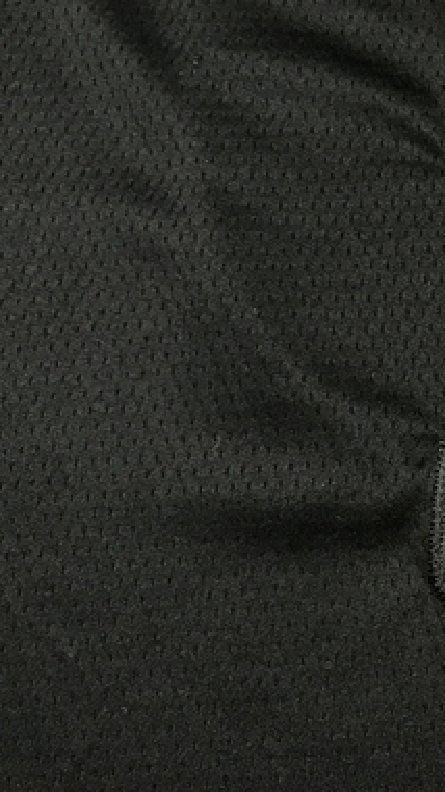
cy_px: 229
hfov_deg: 16.9
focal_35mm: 64
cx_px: 678
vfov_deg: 32.4
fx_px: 1344
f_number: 1.8
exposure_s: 1/25
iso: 40
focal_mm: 3.99
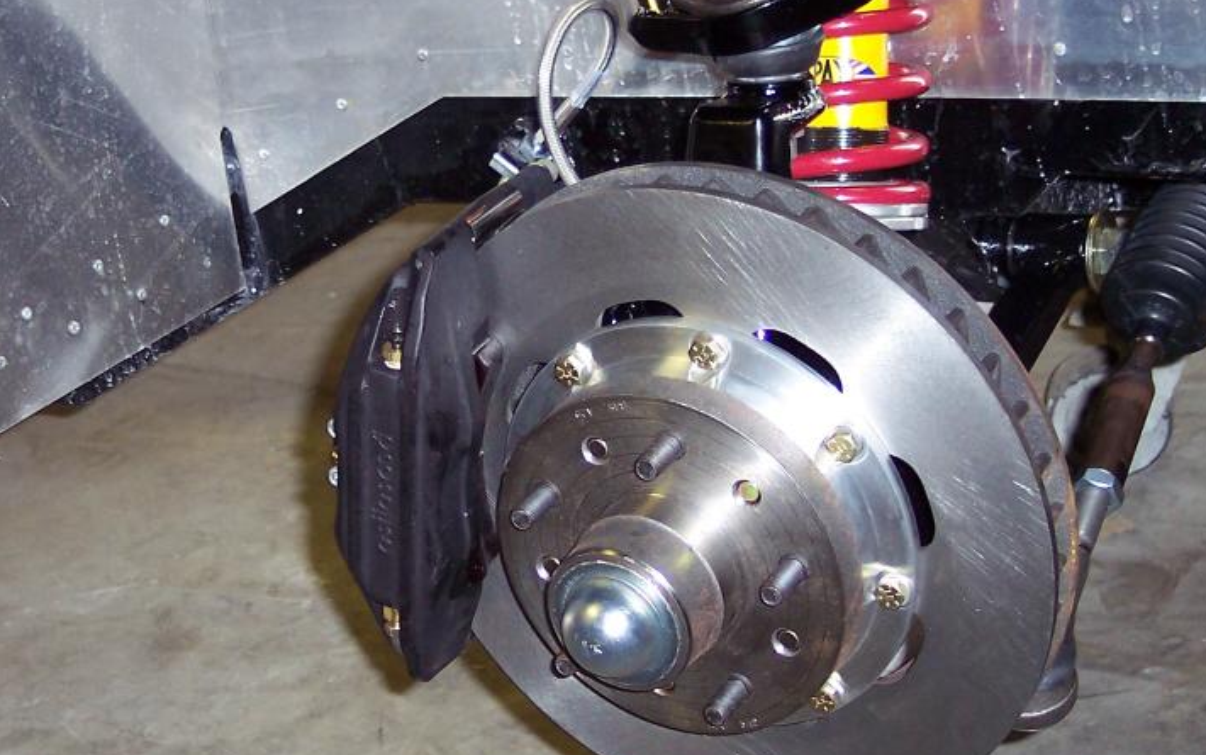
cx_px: 438
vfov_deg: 17.8
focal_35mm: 73
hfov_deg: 28.1
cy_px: 266
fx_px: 2400
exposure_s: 1/30
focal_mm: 8
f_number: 2.8
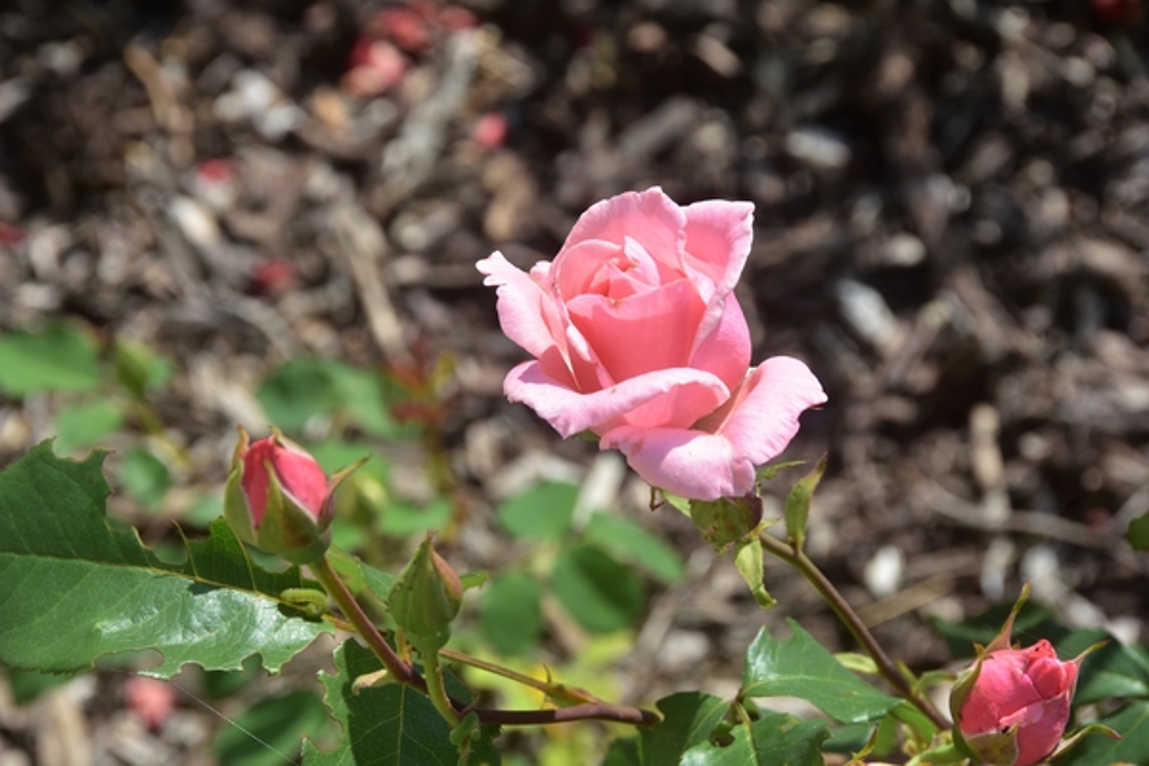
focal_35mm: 135
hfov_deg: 15.2
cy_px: 383
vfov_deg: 10.2
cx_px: 574
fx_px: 4308
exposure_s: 1/125
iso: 110
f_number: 11
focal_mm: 90
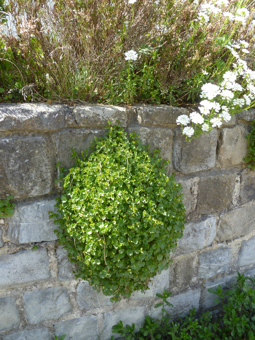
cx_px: 128
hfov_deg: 49.7
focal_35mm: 28
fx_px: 275
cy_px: 170
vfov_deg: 63.4
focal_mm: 5
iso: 80
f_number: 3.3
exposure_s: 1/160
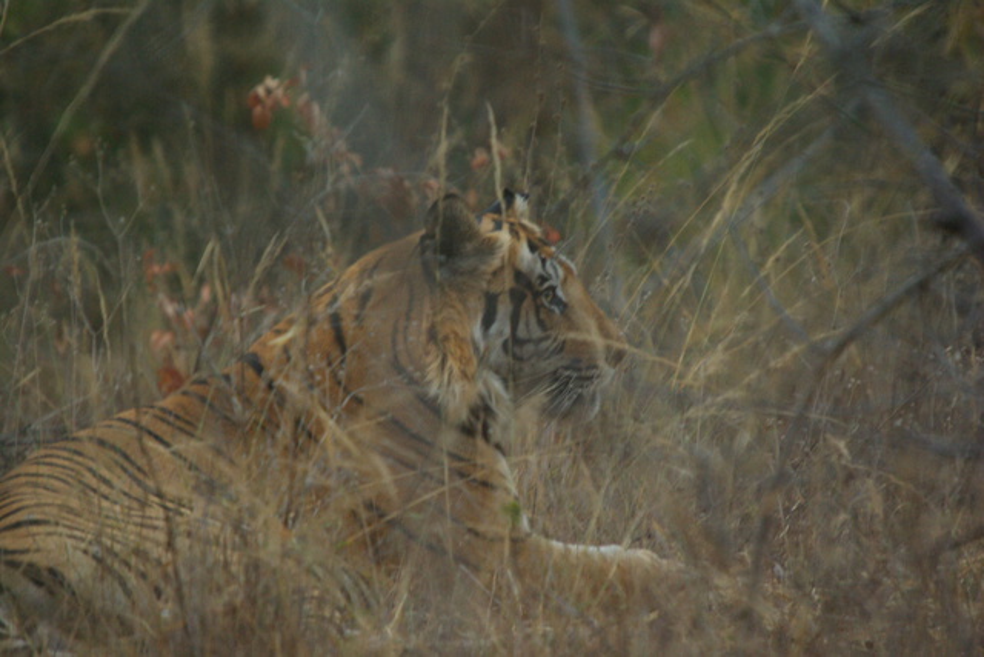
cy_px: 328
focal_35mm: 540
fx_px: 14762
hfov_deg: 3.8
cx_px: 492
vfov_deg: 2.5
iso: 800
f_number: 6.7
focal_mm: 360
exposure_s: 1/10
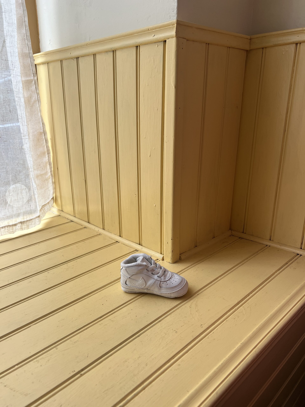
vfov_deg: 67.3
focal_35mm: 26
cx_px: 152
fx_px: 305
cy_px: 204
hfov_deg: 53.1
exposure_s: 1/121
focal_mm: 5.7
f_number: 1.5
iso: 100
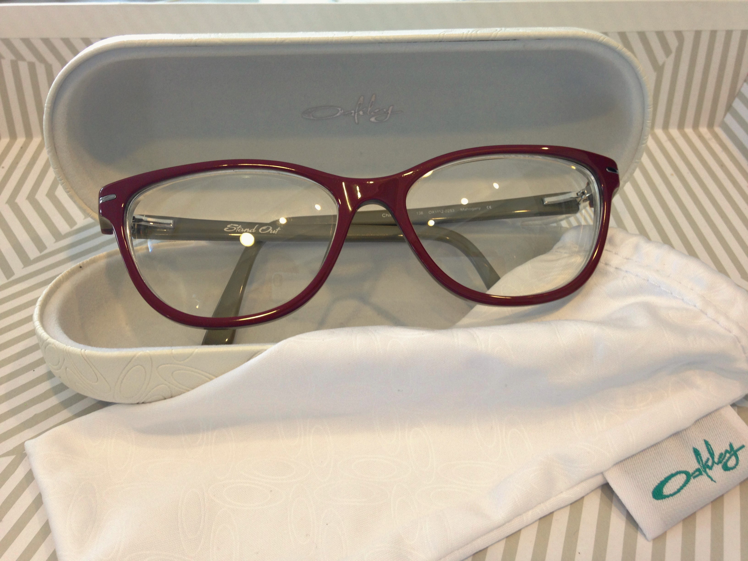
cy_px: 280
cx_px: 374
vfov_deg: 42.9
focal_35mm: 33
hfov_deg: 55.4
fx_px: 713
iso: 80
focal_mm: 4.12
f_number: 2.4
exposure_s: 1/20
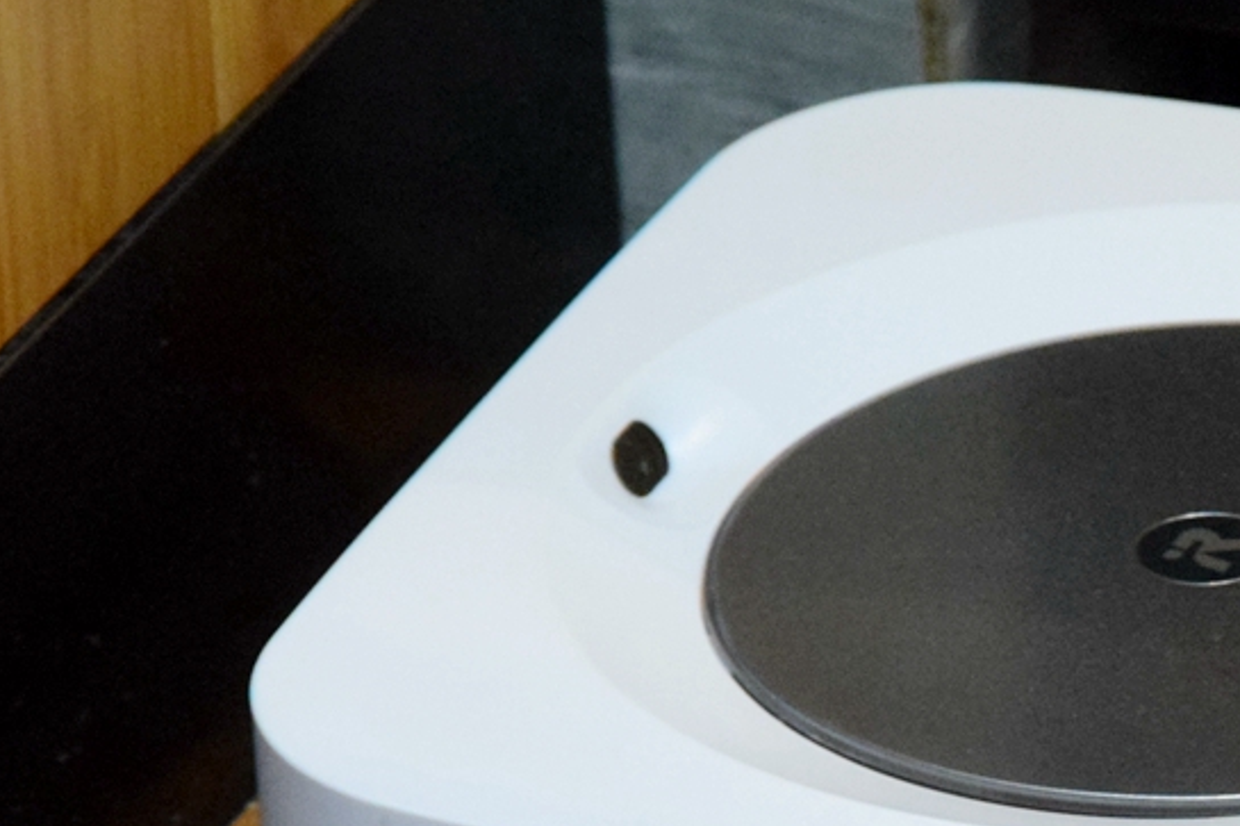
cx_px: 1534
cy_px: 651
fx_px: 17927
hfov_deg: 4.0
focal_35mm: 521
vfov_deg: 2.6
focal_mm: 105
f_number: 5.6
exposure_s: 1/125
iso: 2800
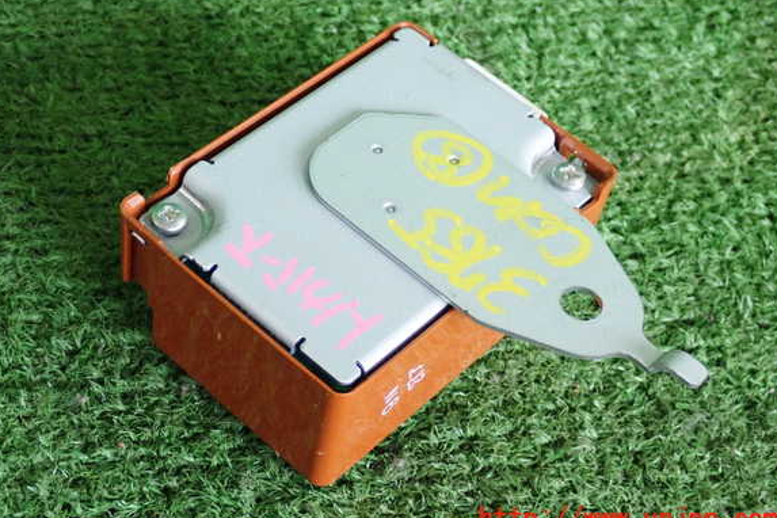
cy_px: 232
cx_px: 378
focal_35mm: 73
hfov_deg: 27.7
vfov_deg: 18.7
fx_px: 1575
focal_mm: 11.88
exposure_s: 1/125
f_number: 3.8
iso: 800
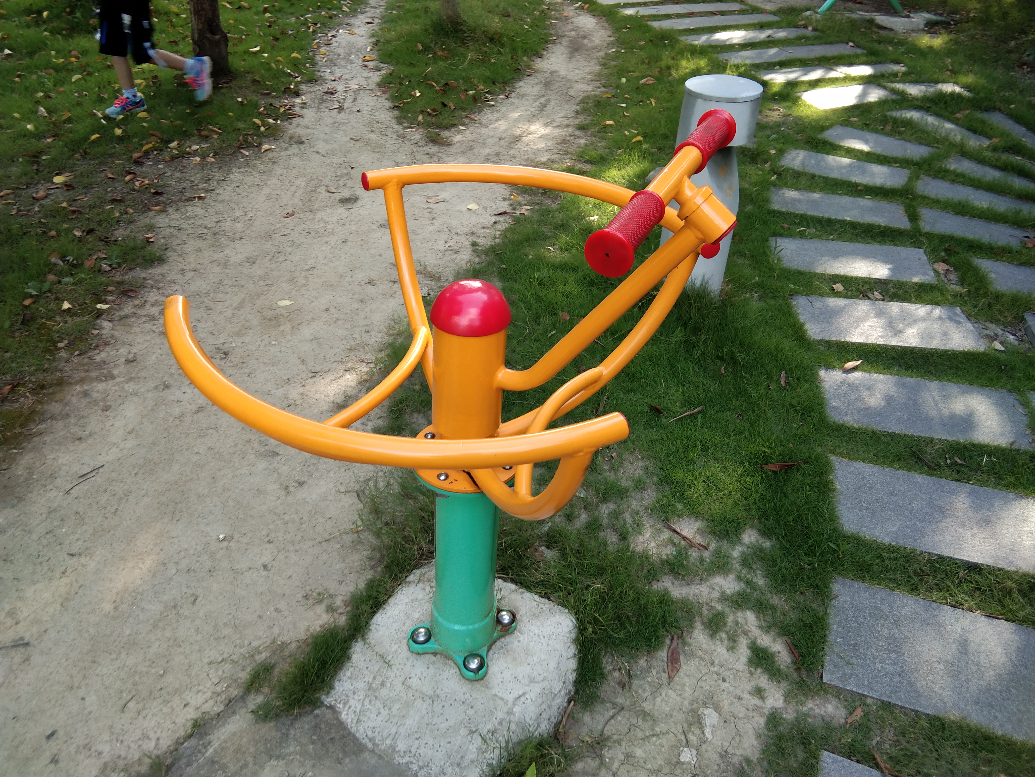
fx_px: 927
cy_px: 388
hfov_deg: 58.4
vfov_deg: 45.4
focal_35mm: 31
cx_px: 518
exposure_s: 1/100
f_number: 2.2
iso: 100
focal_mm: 3.69
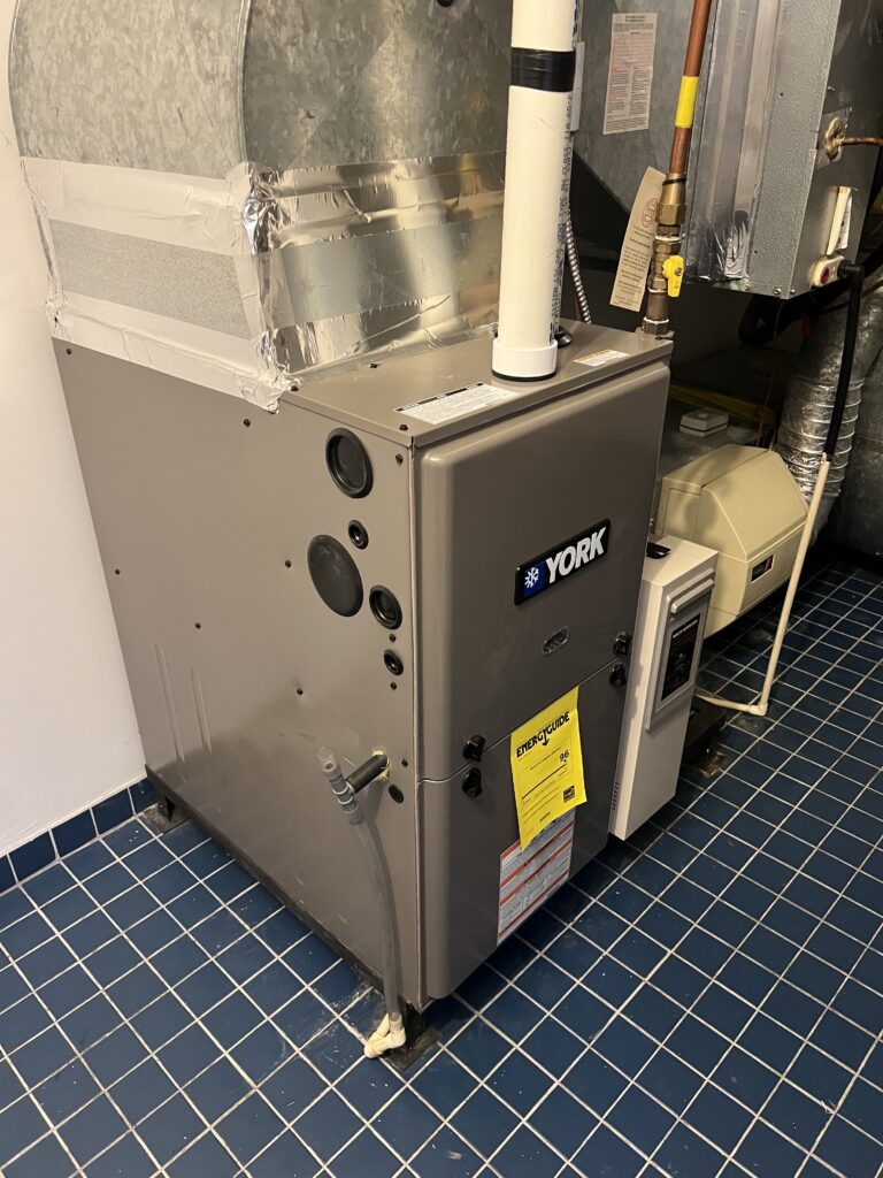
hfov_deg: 53.1
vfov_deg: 67.3
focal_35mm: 26
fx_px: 884
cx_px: 442
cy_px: 589
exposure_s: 1/40
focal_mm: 5.7
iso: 500
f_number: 1.5
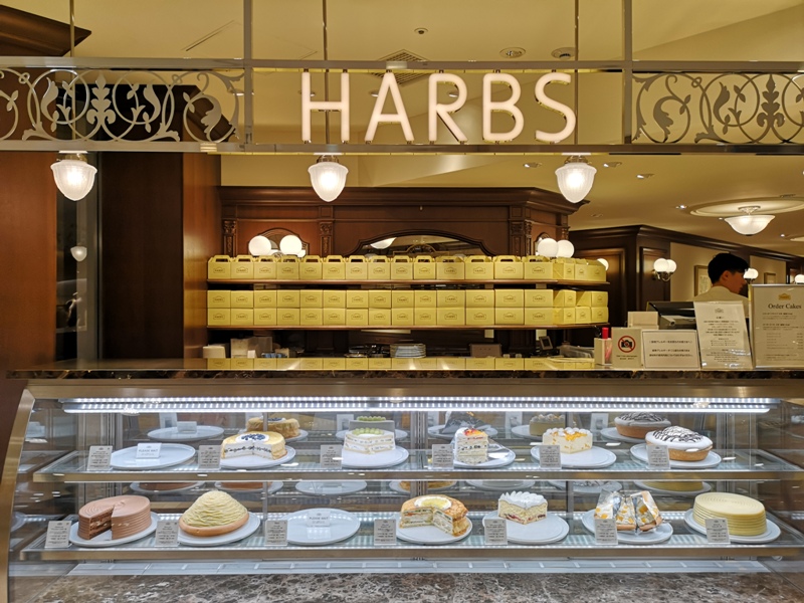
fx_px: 627
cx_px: 402
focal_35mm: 27
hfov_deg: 65.3
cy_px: 302
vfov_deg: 51.4
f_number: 1.8
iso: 50
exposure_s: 1/175
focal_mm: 3.95
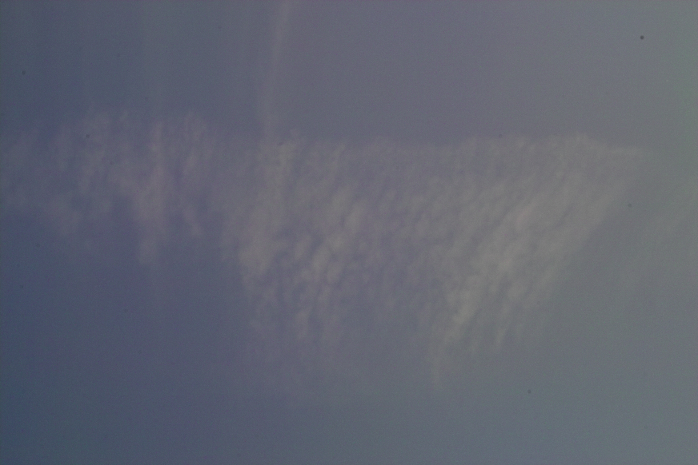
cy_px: 232
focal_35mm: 179
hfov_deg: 11.5
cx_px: 349
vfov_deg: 7.7
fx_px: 3470
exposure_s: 1/350
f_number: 8
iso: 100
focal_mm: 105
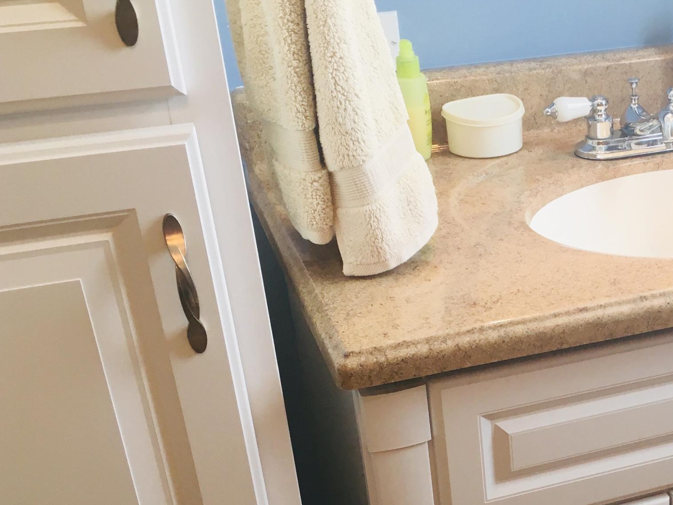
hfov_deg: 32.1
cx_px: 607
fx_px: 1108
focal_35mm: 57
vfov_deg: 25.2
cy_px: 410
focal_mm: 4.15
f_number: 2.2
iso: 25
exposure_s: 1/33
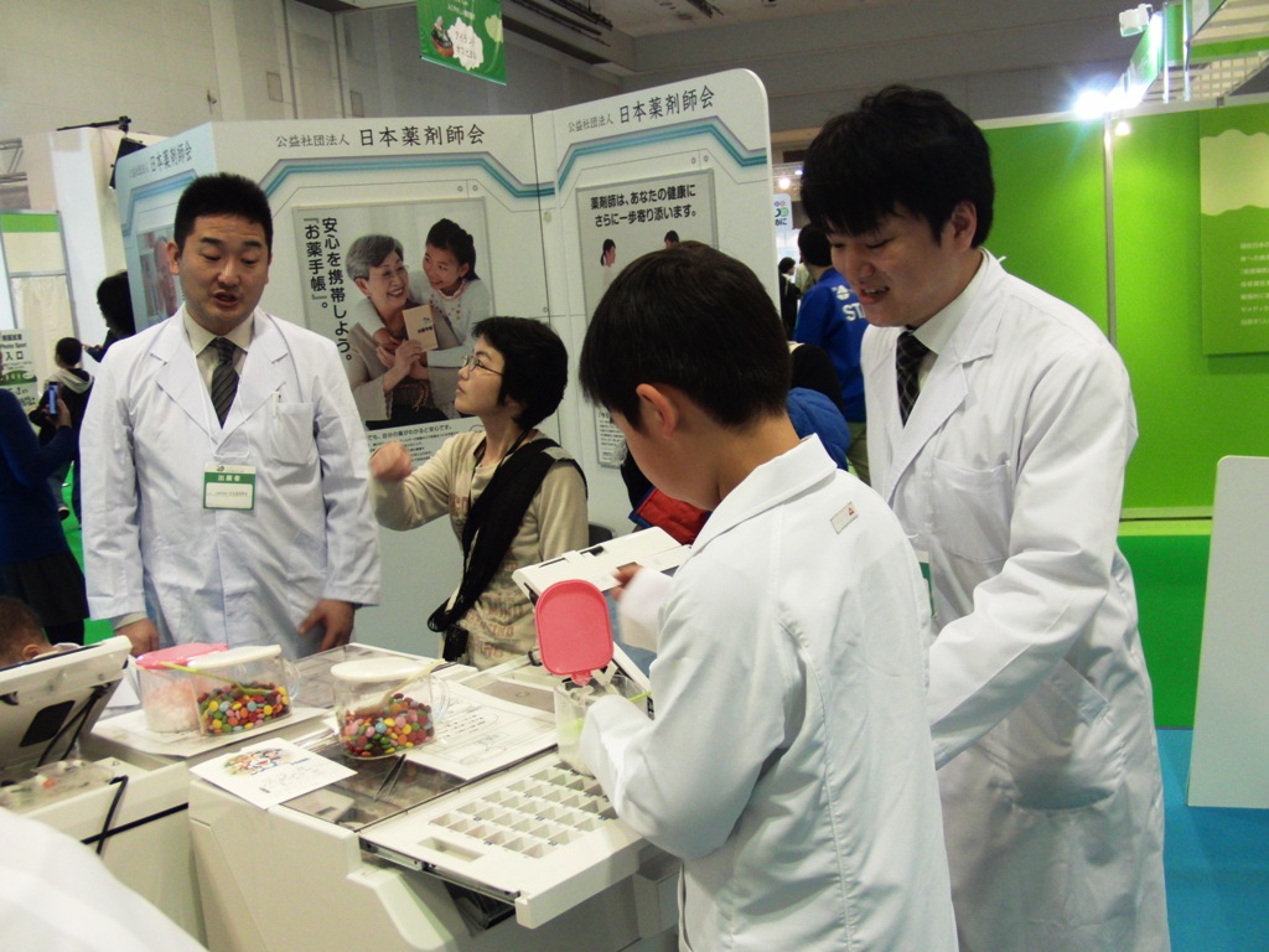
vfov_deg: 38.7
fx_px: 1356
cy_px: 476
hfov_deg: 50.1
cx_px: 634
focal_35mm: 37
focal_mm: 6.42
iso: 400
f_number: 3.6
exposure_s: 1/40
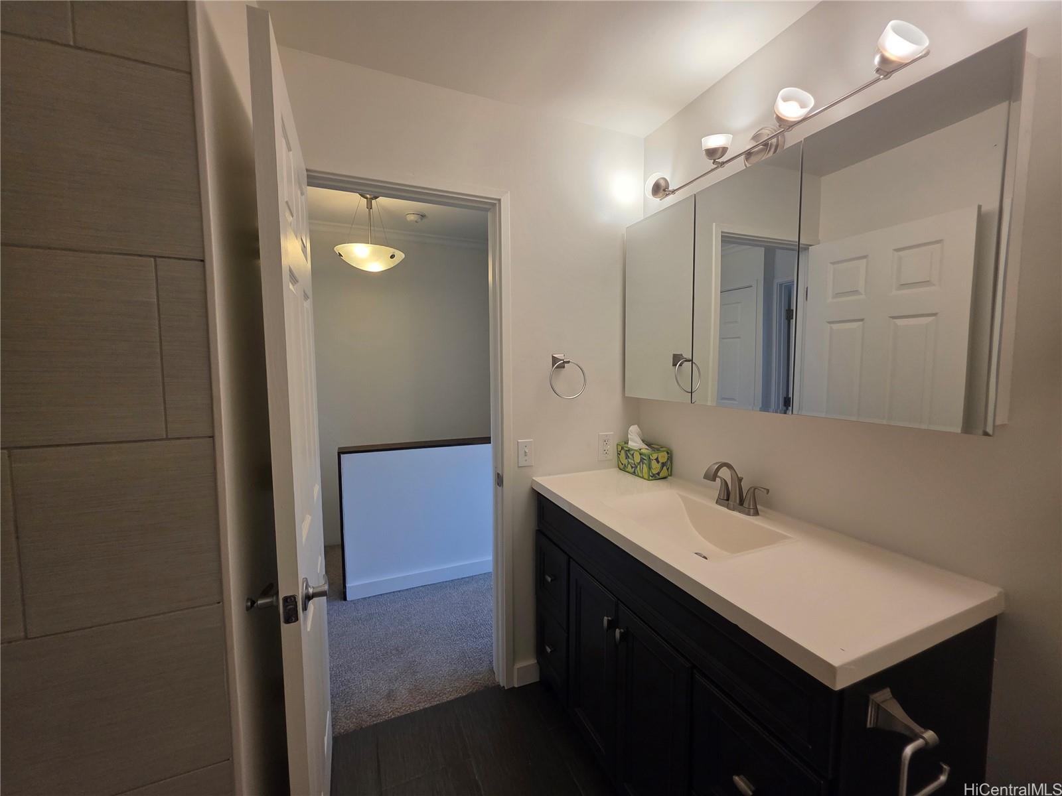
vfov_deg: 89.9
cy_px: 398
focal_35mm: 13
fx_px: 399
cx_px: 531
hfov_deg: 106.2
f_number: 1.9
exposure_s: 1/120
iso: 160
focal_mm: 2.2
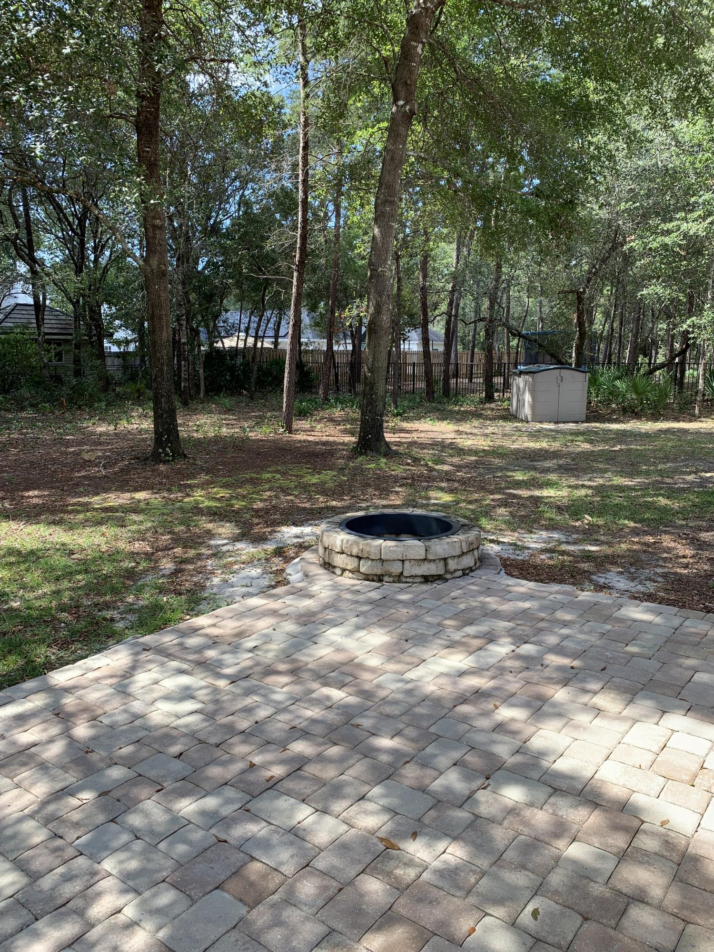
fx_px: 715
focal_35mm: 26
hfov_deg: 53.1
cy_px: 476
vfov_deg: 67.3
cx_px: 357
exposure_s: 1/459
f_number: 1.8
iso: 25
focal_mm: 4.25
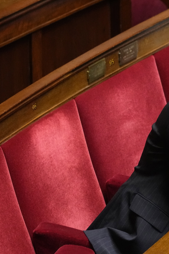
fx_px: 4358
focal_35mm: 619
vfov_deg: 3.3
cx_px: 223
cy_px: 126
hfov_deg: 2.2
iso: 8000
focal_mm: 330
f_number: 5.6
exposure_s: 1/320
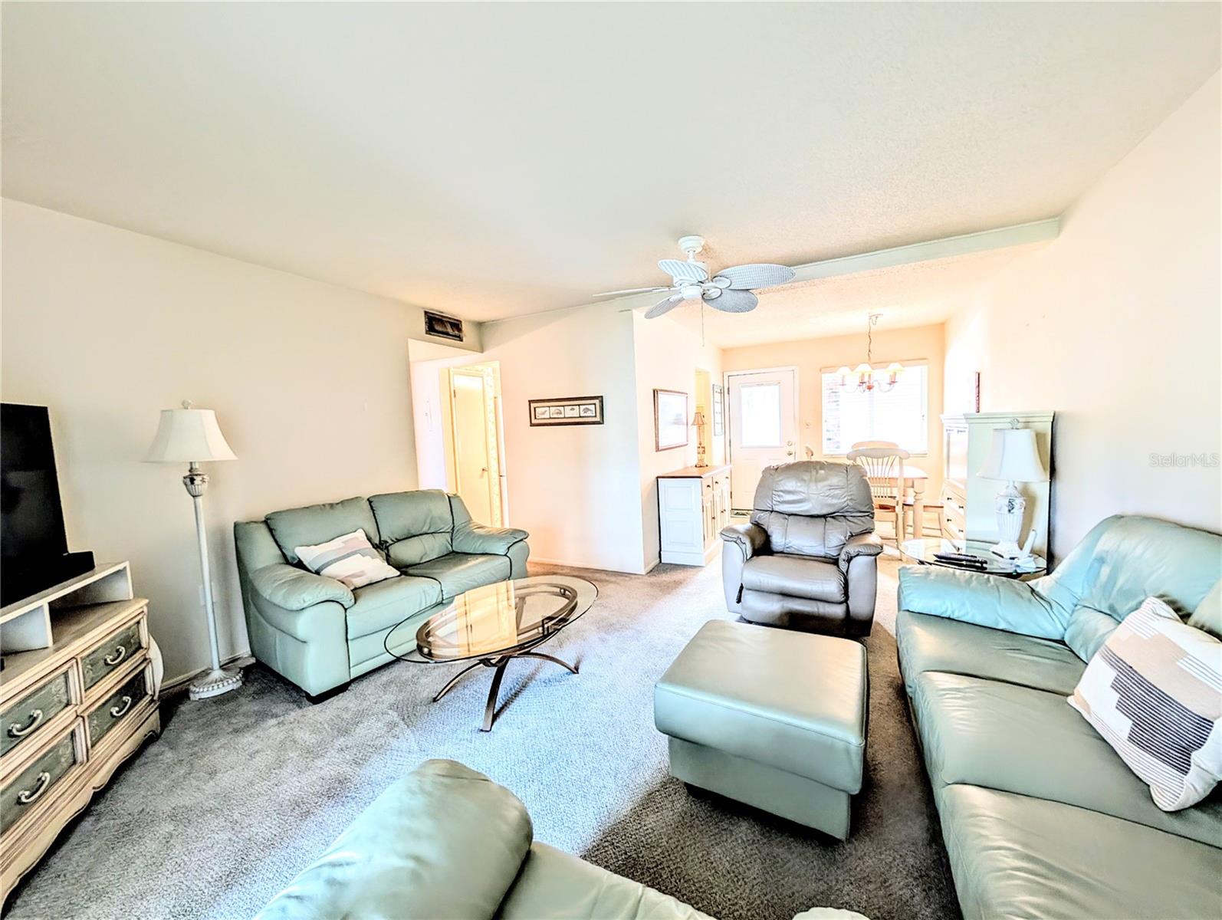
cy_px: 460
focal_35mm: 12
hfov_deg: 110.5
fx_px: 424
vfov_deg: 94.6
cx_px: 611
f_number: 1.7
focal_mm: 2.02
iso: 70
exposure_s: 1/40
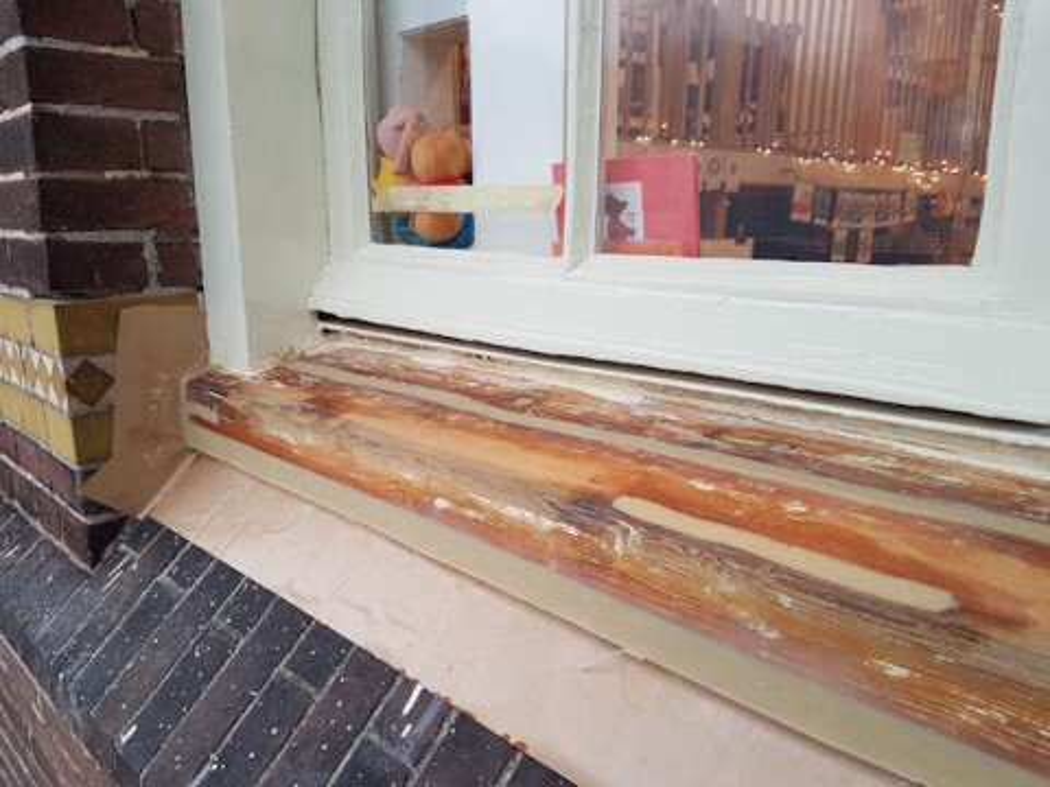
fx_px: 789
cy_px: 394
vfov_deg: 53.1
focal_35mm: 26
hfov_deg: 67.3
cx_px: 525
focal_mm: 4.2
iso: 40
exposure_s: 1/50
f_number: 1.7
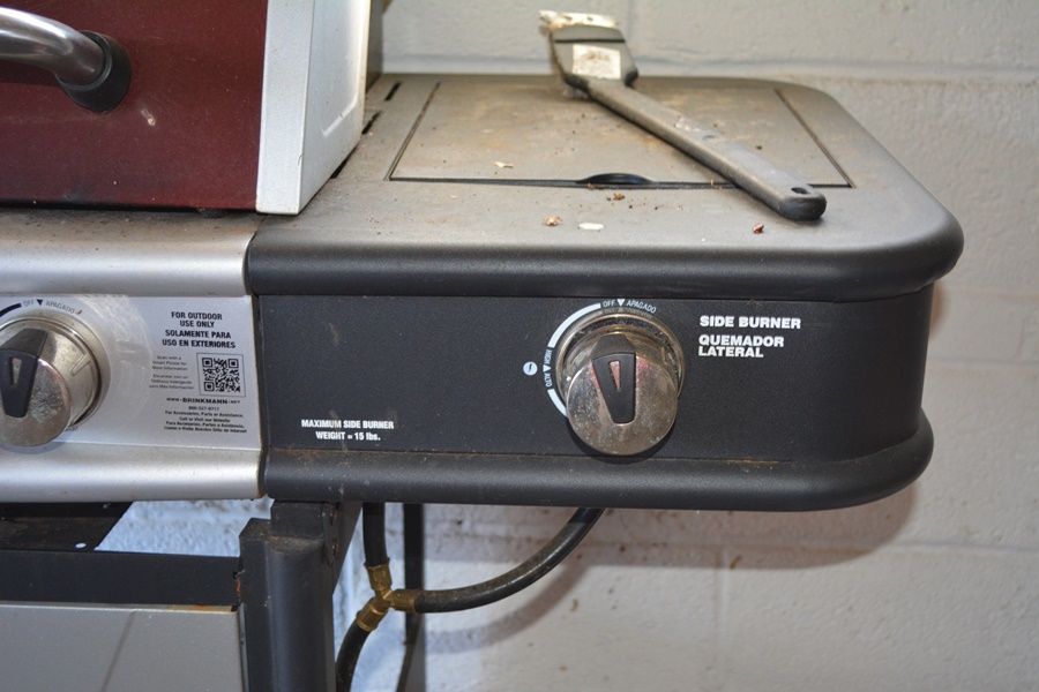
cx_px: 520
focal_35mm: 45
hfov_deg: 43.6
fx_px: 1299
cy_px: 346
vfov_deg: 29.9
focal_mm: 30
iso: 1000
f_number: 4.5
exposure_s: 1/60
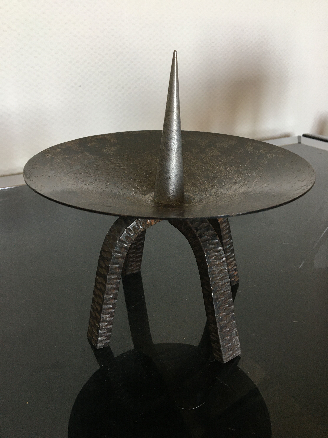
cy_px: 219
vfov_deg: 61.7
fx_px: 366
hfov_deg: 48.2
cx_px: 164
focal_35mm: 29
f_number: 2.2
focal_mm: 4.15
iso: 100
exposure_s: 1/33
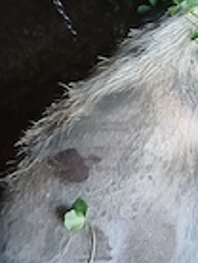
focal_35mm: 78
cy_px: 65
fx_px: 593
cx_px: 221
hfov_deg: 18.2
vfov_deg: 24.7
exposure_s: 1/20
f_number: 1.8
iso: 640
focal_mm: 3.98
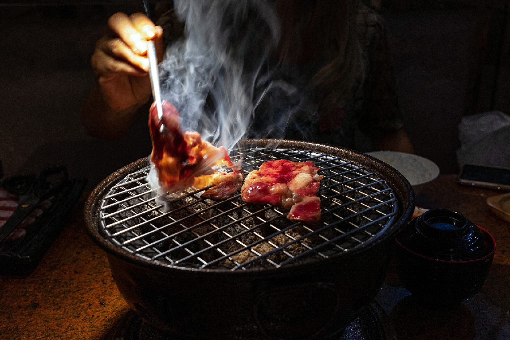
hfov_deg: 50.7
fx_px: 538
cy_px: 170
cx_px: 255
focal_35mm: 38
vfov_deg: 35.1
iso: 800
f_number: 8
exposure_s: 1/100
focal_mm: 38
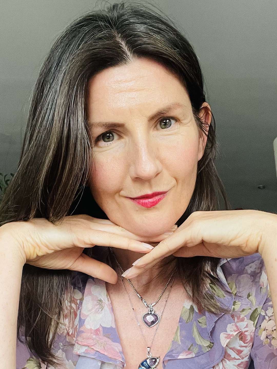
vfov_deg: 60.0
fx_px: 320
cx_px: 138
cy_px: 184
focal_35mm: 30
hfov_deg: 46.8
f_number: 2.2
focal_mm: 2.71
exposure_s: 1/60
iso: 125
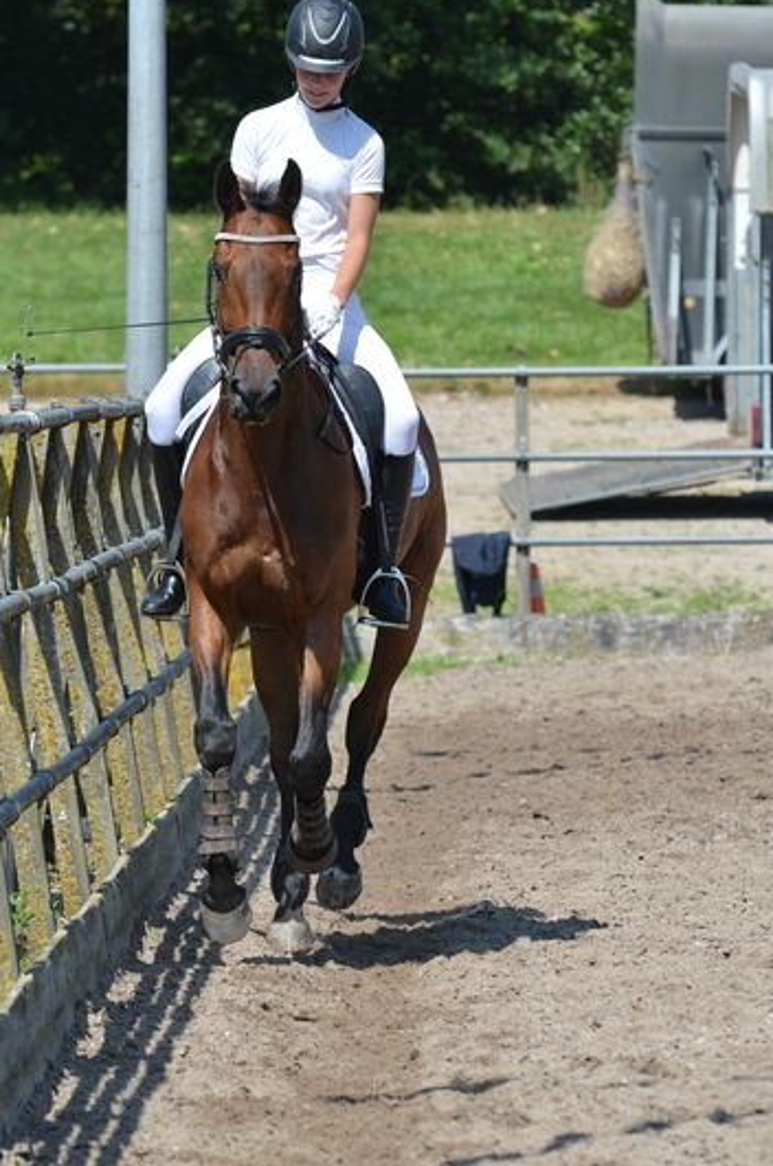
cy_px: 594
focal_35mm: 314
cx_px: 400
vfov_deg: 6.6
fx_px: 10152
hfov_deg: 4.4
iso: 100
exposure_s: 1/640
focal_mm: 160
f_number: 5
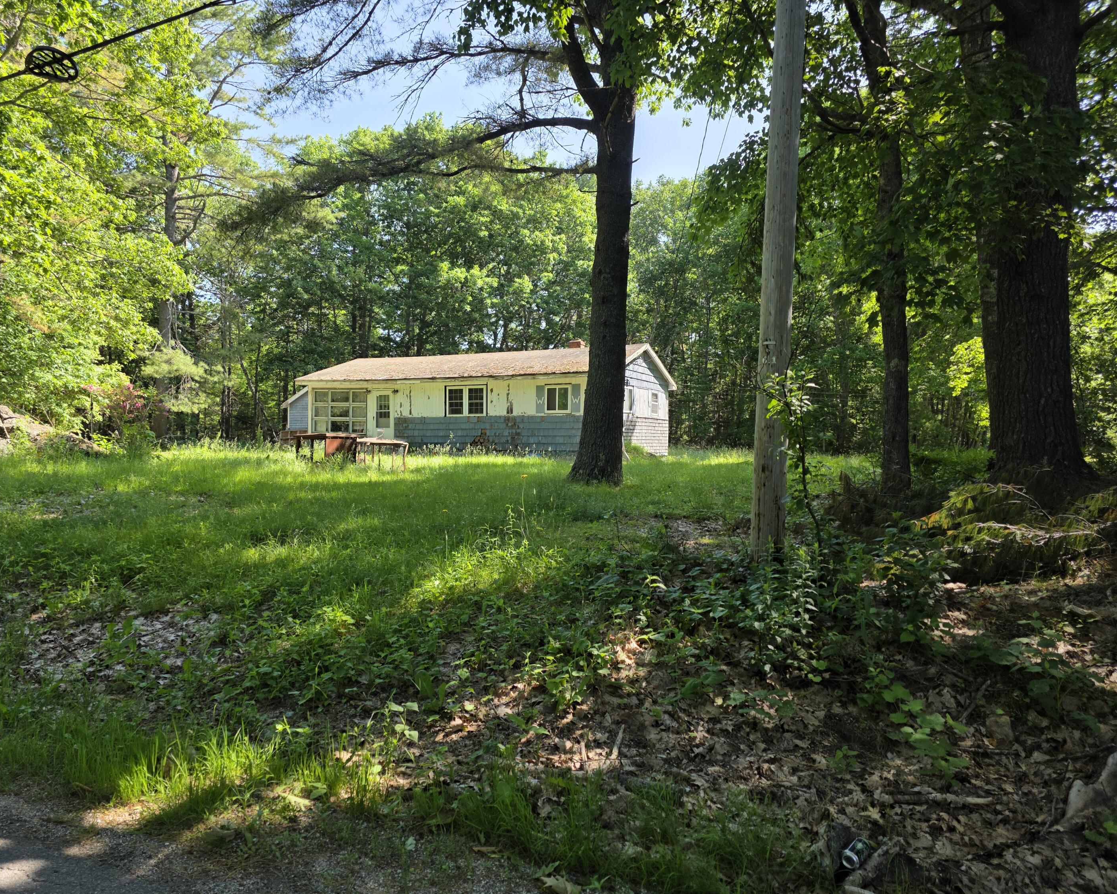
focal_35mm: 24
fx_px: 793
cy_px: 448
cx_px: 523
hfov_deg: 70.2
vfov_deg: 58.8
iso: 80
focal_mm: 6.3
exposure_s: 1/1824
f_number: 1.7
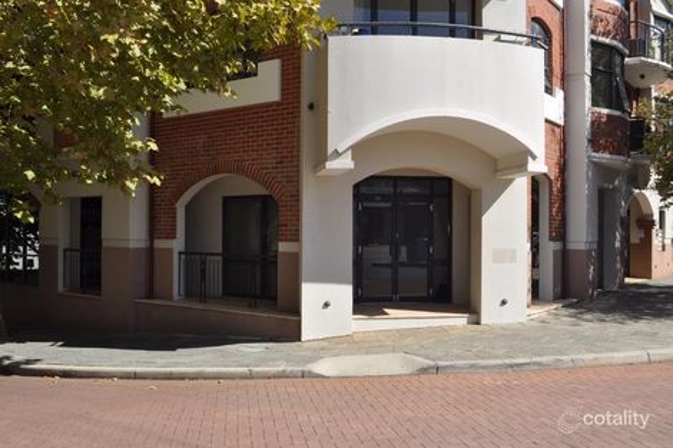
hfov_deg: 53.1
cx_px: 336
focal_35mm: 36
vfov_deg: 36.8
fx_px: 673
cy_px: 224
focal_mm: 24
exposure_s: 1/200
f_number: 13
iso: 200
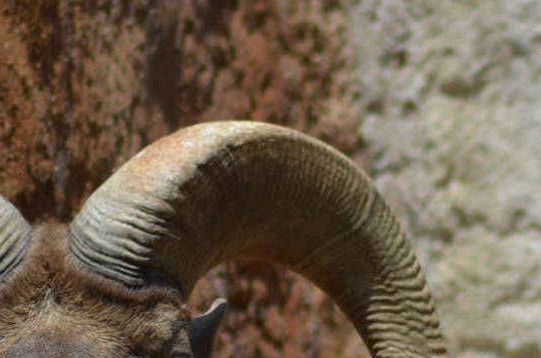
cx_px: 484
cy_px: 338
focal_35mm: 1337
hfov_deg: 1.5
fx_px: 20051
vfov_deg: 1.0
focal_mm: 300
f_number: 5.6
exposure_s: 1/2000
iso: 320
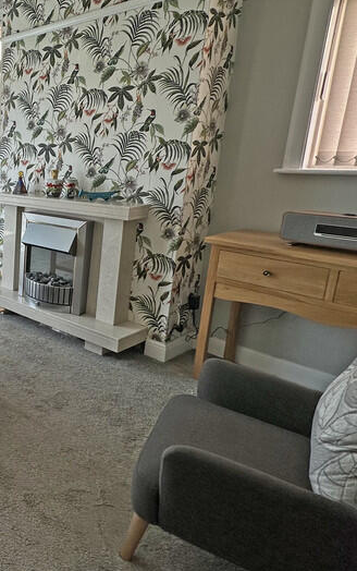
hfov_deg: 33.1
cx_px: -96
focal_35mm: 29
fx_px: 451
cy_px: 251
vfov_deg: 64.4
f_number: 2.2
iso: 40
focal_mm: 2.22
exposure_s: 1/224
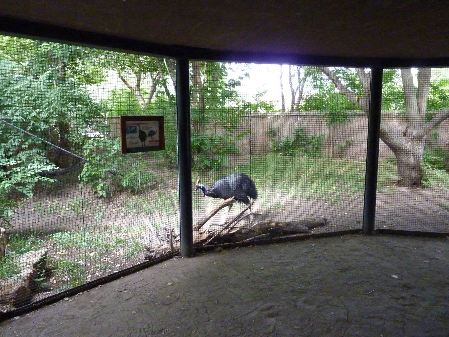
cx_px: 224
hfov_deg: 69.4
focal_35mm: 25
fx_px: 324
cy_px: 168
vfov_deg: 54.9
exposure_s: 1/160
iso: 800
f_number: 3.3
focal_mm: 4.1
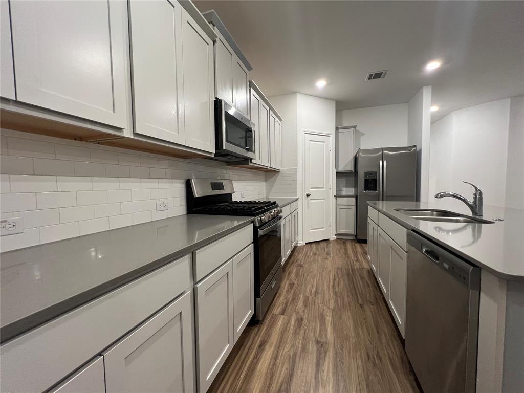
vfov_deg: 89.9
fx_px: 197
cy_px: 196
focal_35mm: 13
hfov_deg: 106.2
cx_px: 262
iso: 250
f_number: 1.8
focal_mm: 1.57
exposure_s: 1/60
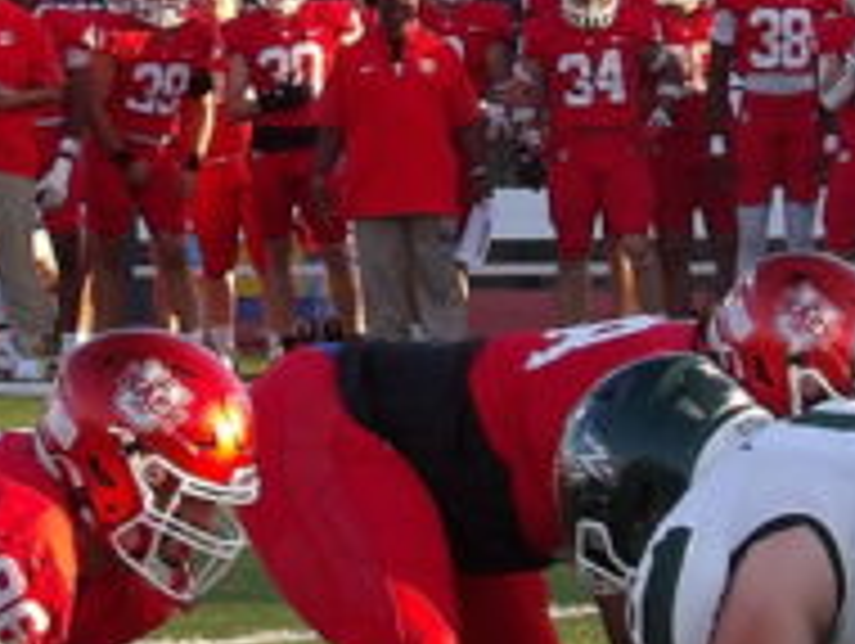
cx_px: 396
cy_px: 162
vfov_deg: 2.7
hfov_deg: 3.6
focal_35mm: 549
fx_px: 13577
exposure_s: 1/123
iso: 100
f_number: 4.2
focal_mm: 18.2
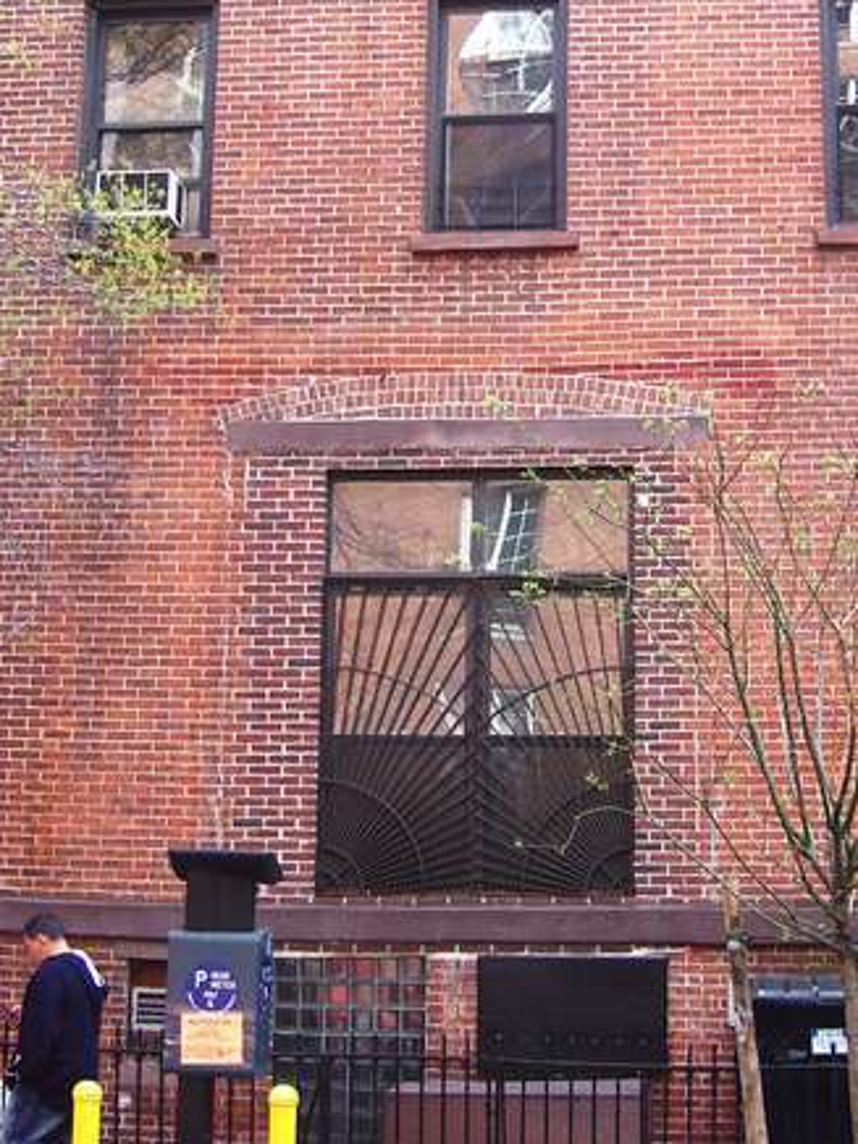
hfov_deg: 22.2
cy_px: 273
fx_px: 2181
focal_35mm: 66
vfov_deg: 28.9
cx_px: 472
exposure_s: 1/180
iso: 80
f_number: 2.7
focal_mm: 6
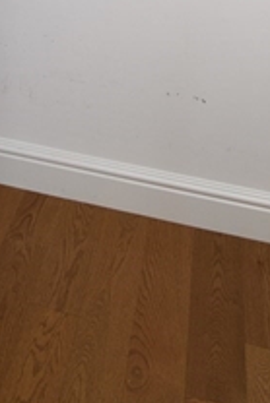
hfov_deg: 22.0
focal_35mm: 59
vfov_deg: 23.7
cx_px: -12
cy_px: -258
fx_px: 663
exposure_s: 1/40
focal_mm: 16
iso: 1000
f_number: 10
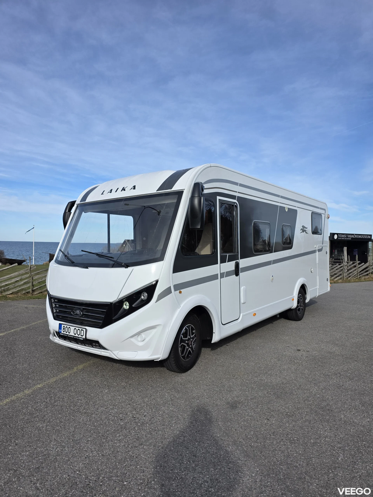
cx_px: 186
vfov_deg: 73.9
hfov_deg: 58.9
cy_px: 248
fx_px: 330
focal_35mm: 23
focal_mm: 6.3
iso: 80
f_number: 1.7
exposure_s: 1/5778
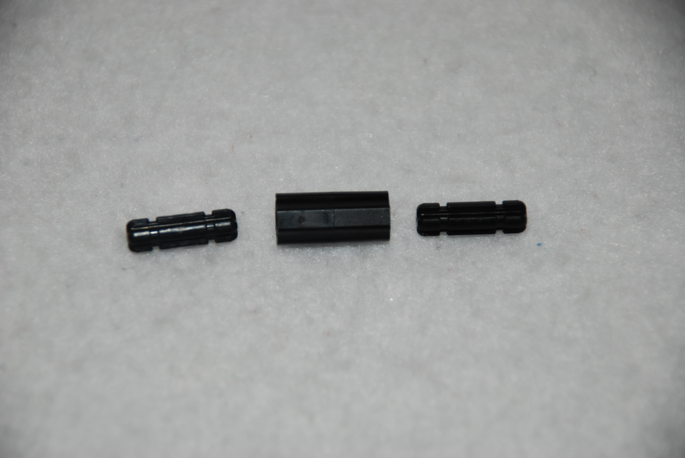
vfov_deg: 6.8
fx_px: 3858
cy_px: 229
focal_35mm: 202
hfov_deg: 10.1
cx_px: 342
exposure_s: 1/60
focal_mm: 135
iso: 100
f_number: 5.6
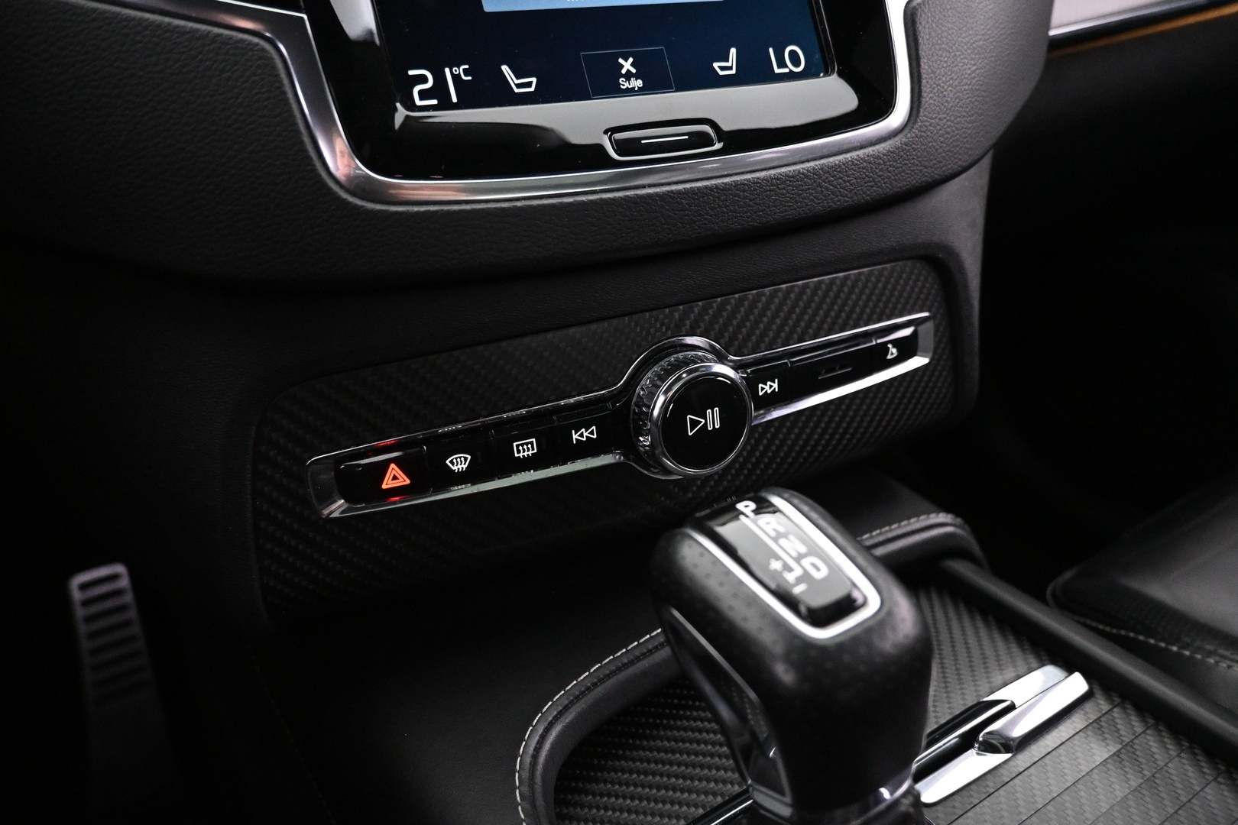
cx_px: 619
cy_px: 412
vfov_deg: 53.1
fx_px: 825
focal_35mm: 24
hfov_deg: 73.7
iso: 4000
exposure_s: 1/40
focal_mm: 16
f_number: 3.5
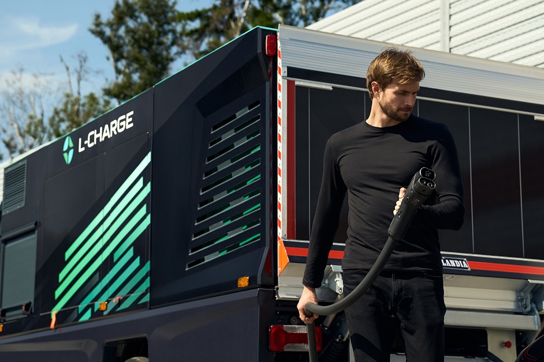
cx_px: 272
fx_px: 1269
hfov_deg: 24.2
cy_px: 181
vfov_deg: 16.3
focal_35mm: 84
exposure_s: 1/1250
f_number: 4
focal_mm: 56
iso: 200
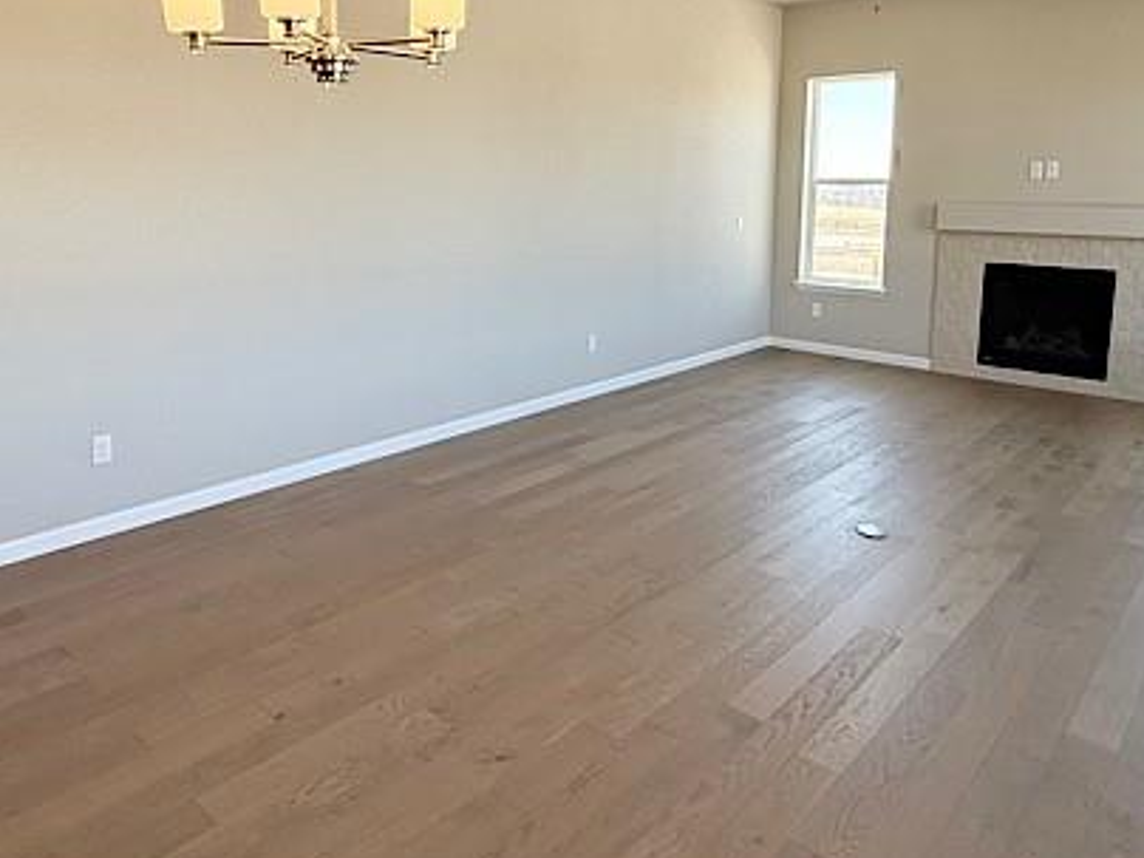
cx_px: 515
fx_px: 859
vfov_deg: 52.1
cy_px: 290
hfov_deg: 67.1
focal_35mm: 26
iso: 64
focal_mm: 2.22
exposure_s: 1/120
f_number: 2.2
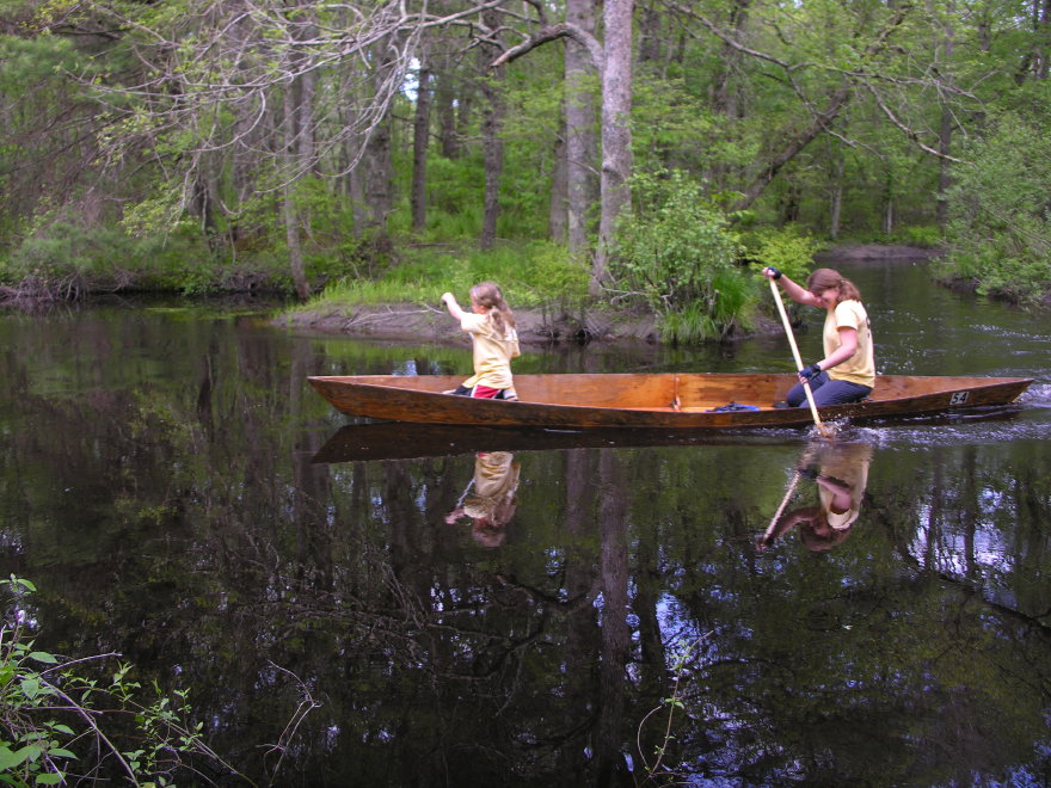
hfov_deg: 52.6
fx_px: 1063
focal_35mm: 35
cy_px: 394
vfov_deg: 40.7
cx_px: 526
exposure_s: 1/125
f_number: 2.8
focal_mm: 8.9
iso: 50
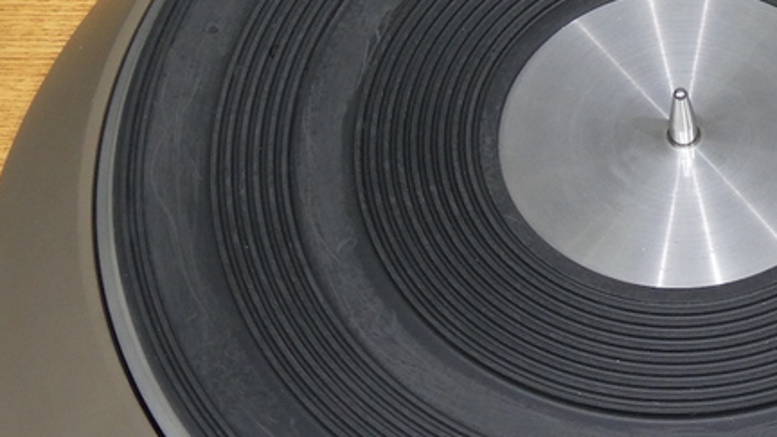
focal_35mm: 121
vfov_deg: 10.0
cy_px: 334
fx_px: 2493
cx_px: 799
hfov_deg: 17.3
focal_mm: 9
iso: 200
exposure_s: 1/13
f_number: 4.1
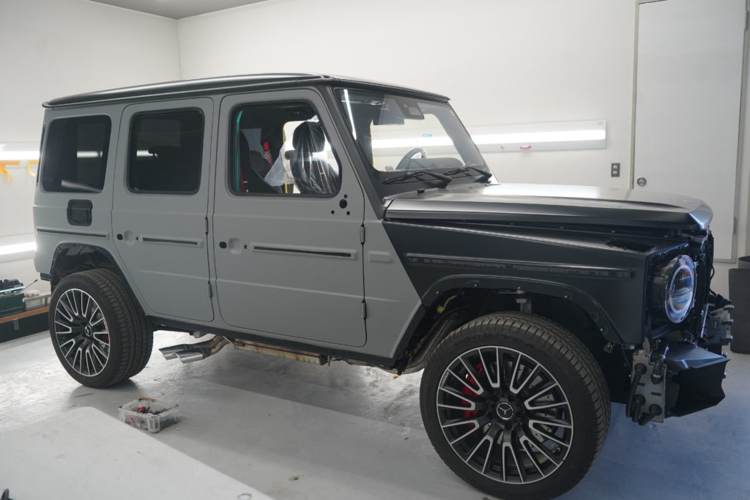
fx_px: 604
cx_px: 375
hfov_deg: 63.7
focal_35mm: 29
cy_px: 250
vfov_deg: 45.0
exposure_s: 1/160
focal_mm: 29
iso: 1600
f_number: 4
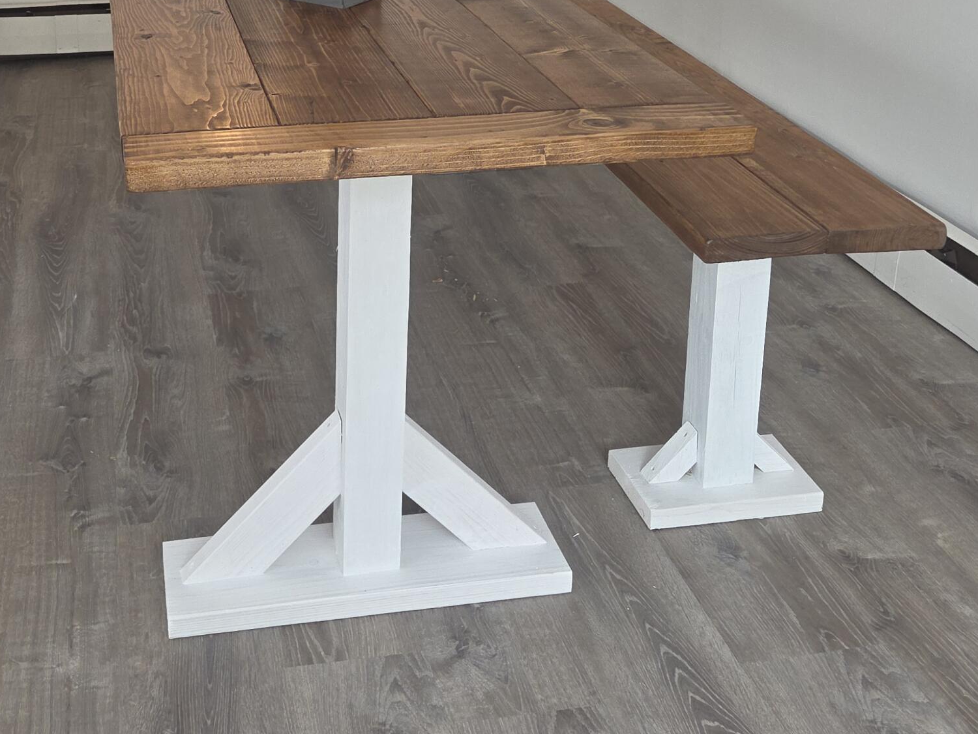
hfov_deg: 40.8
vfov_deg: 30.1
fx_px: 1300
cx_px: 346
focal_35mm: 46
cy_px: 69
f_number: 1.8
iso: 80
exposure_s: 1/60
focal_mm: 5.4
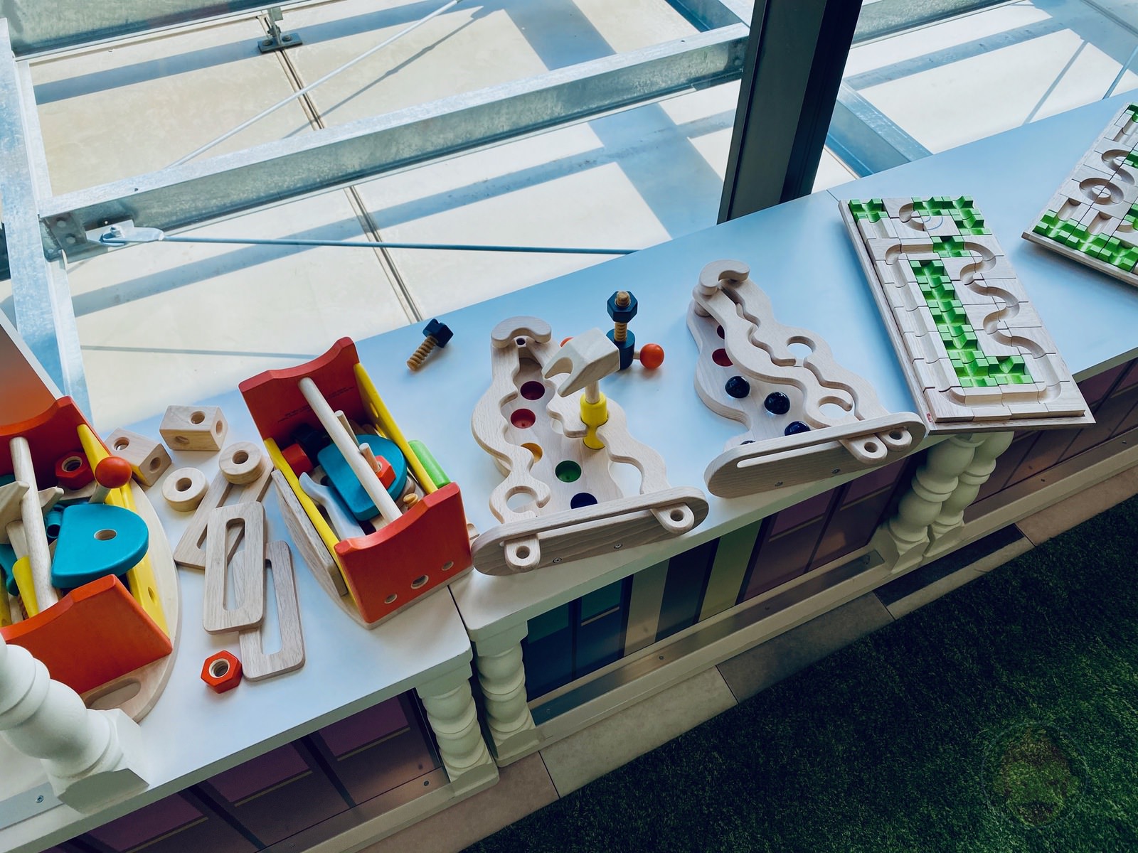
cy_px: 426
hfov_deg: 67.3
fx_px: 855
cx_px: 569
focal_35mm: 26
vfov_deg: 53.1
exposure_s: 1/805
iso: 32
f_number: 1.8
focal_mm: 4.25
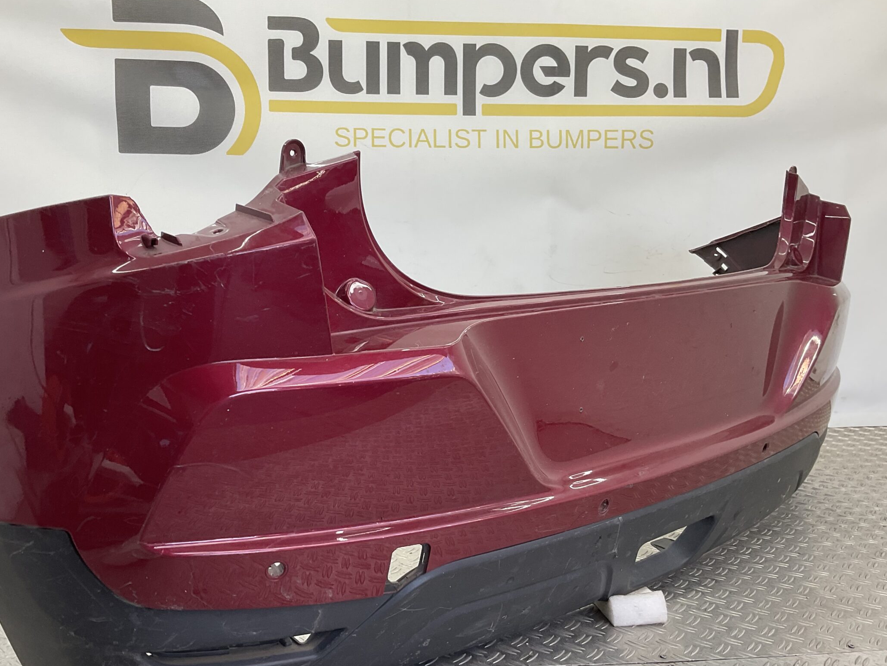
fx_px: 923
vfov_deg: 39.6
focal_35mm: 36
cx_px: 365
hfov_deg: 51.1
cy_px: 373
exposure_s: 1/100
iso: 25
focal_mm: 3
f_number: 1.8
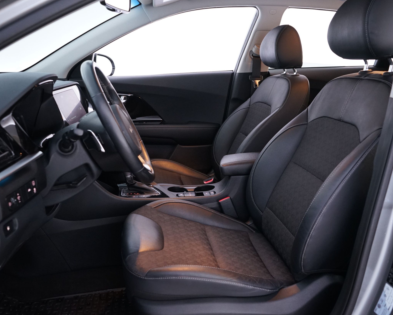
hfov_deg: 55.6
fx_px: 372
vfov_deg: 45.8
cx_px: 213
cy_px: 158
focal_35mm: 32
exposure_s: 1/10
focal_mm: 28
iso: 2000
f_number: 5
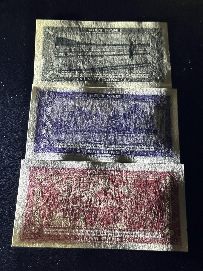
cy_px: 136
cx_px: 102
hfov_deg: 30.3
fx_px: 375
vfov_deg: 39.7
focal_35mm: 48
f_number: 1.78
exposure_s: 1/33
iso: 400
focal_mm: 6.86
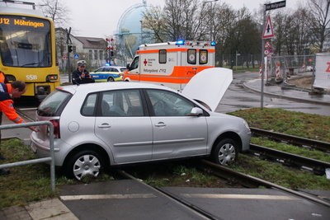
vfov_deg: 34.2
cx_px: 165
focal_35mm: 39
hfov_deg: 49.5
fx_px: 358
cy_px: 110
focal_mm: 26
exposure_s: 1/160
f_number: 4
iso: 200
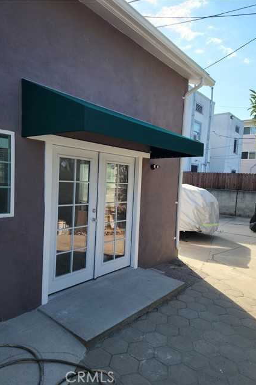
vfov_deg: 73.8
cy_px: 192
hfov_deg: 53.1
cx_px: 123
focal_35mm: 24
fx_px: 256
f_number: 1.8
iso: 20
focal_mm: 5.4
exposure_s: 1/574
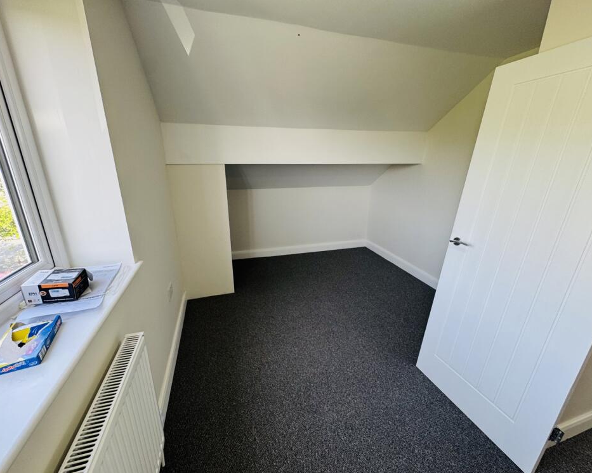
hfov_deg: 96.8
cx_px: 296
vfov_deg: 84.0
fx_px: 263
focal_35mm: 15
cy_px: 241
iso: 125
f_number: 2.2
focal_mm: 2.22
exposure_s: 1/100
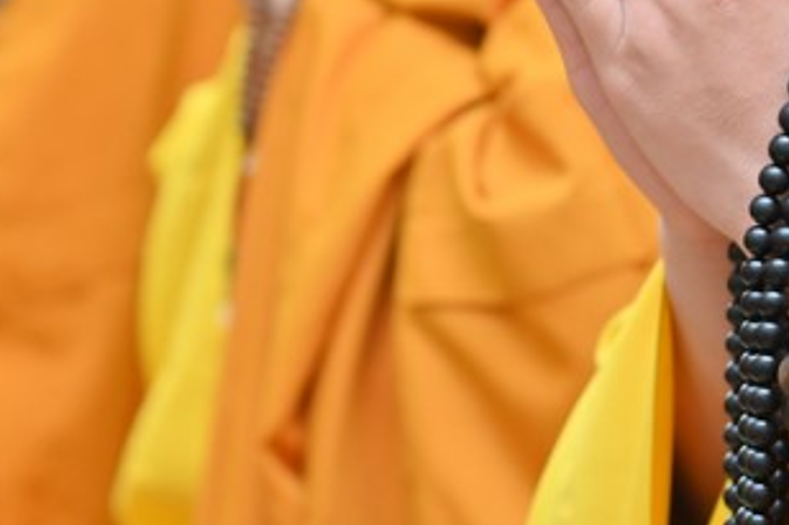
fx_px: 5082
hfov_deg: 8.9
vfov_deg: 5.9
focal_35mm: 232
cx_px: 405
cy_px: 238
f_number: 5
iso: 1600
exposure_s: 1/60
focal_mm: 110
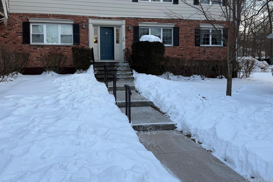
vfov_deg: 46.0
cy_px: 68
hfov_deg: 65.3
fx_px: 212
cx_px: 123
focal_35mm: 28
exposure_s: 1/121
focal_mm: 6.76
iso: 64
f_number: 1.78
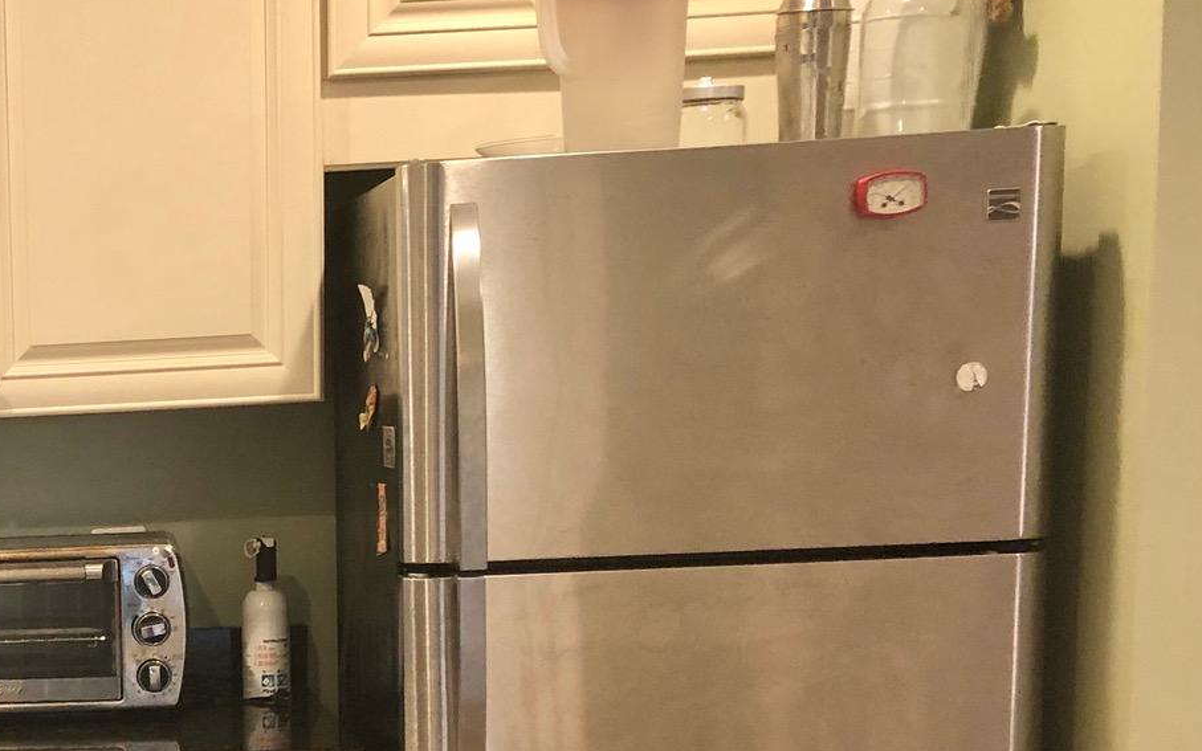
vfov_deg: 19.0
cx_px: -122
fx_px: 2195
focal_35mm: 67
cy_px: 711
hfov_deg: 27.9
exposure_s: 1/17
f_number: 1.8
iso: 40
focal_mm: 3.99
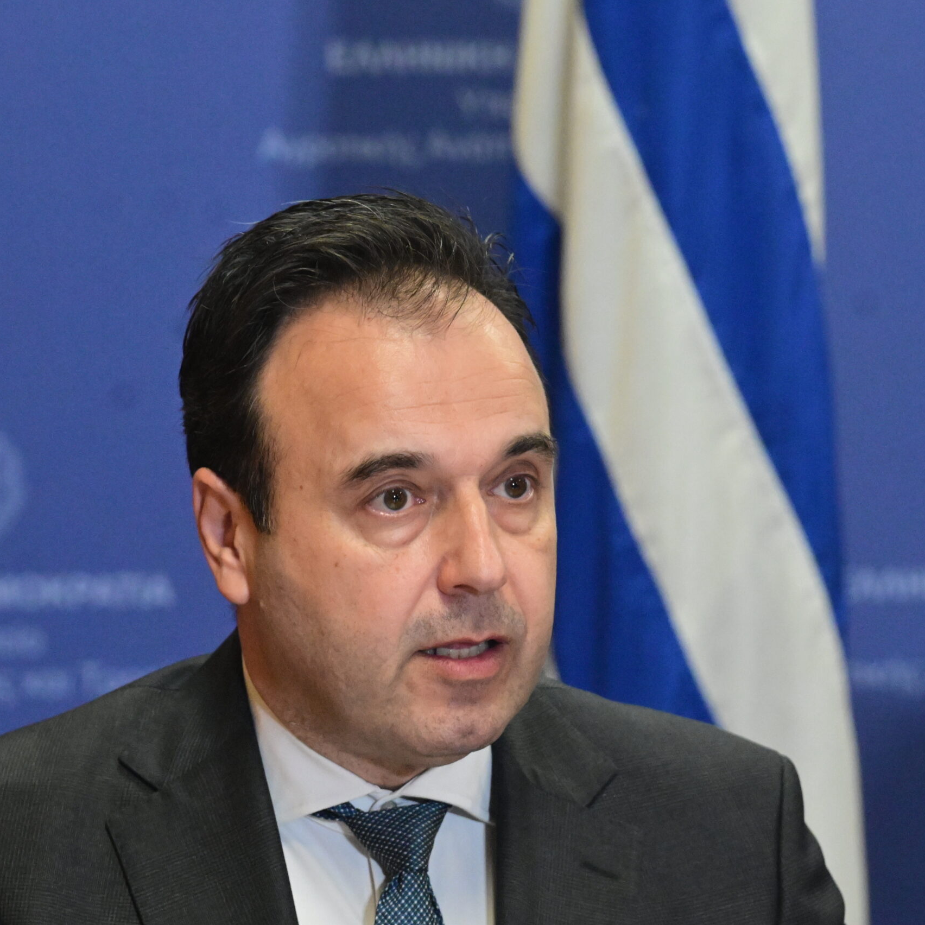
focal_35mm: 383
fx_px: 11579
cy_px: 463
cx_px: 493
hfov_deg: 4.6
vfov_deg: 4.6
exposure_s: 1/320
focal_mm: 200
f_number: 5.6
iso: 6400
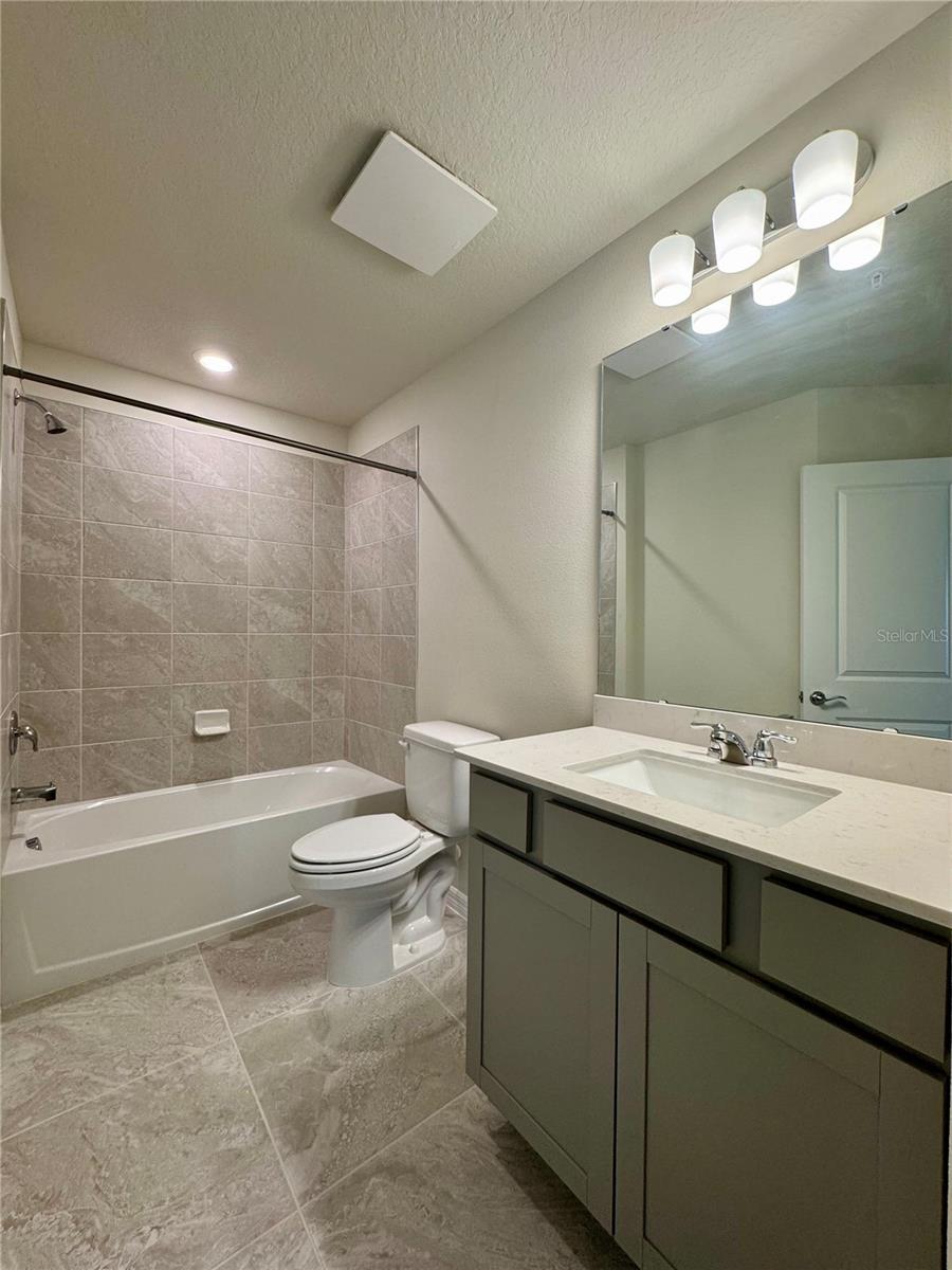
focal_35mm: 14
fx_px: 513
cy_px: 635
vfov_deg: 102.1
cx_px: 476
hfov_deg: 85.7
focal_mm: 2.22
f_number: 2.2
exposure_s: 1/120
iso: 160
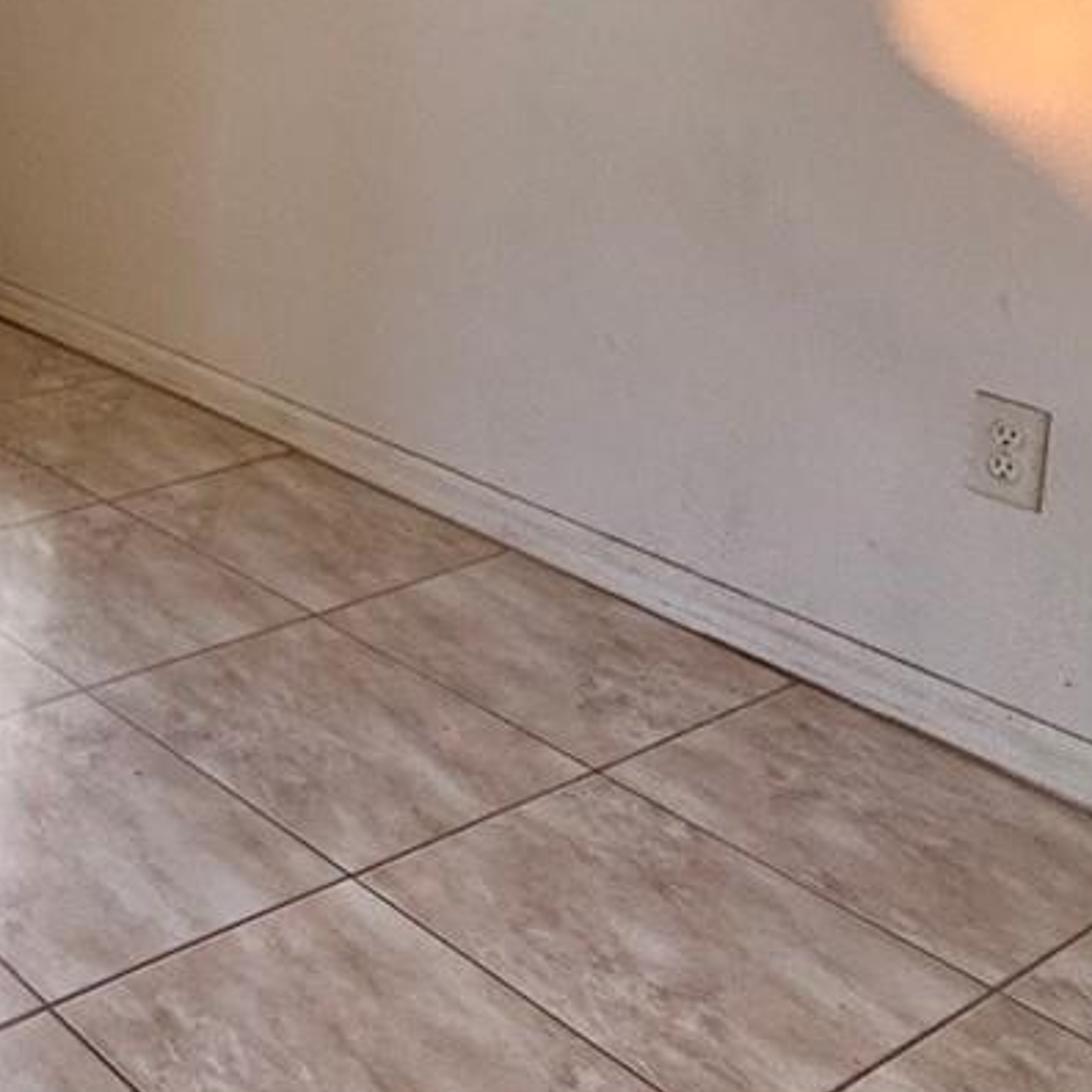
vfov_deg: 31.1
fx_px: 1785
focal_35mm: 50
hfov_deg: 28.0
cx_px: -334
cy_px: -41
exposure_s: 1/120
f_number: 2.2
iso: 100
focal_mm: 2.22
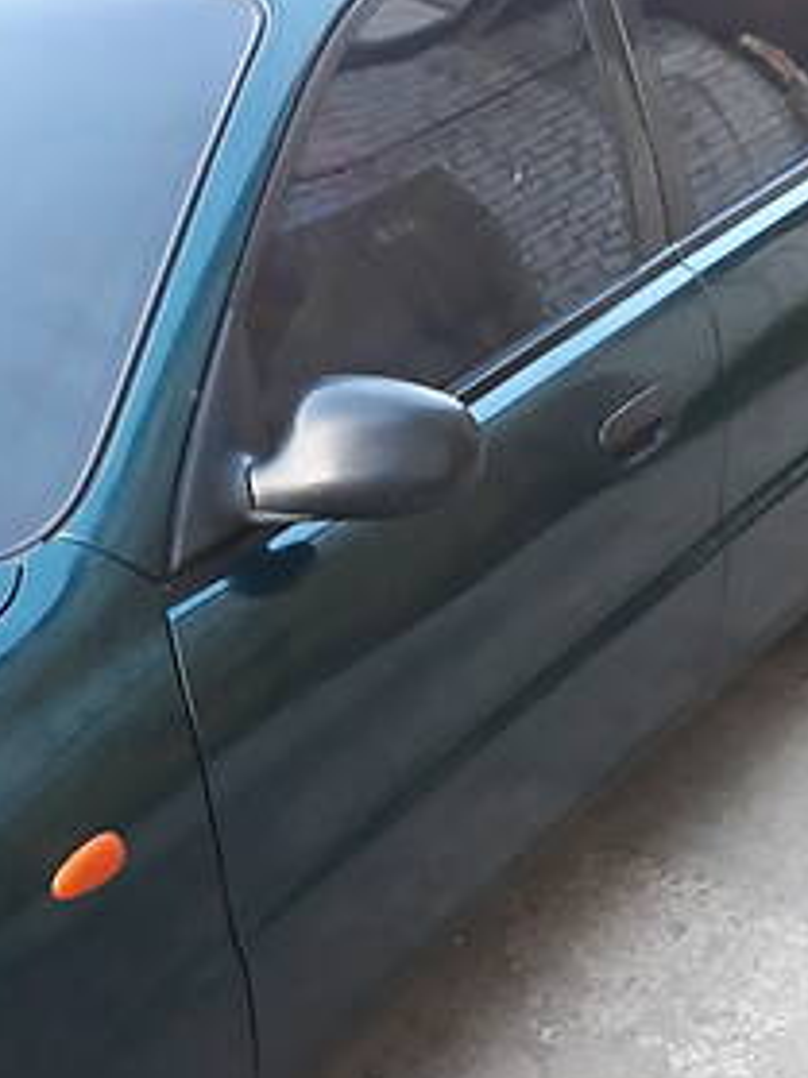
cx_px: 541
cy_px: 653
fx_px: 1806
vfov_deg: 33.1
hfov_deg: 25.1
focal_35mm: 58
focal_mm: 3.7
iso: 320
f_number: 1.7
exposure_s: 1/25
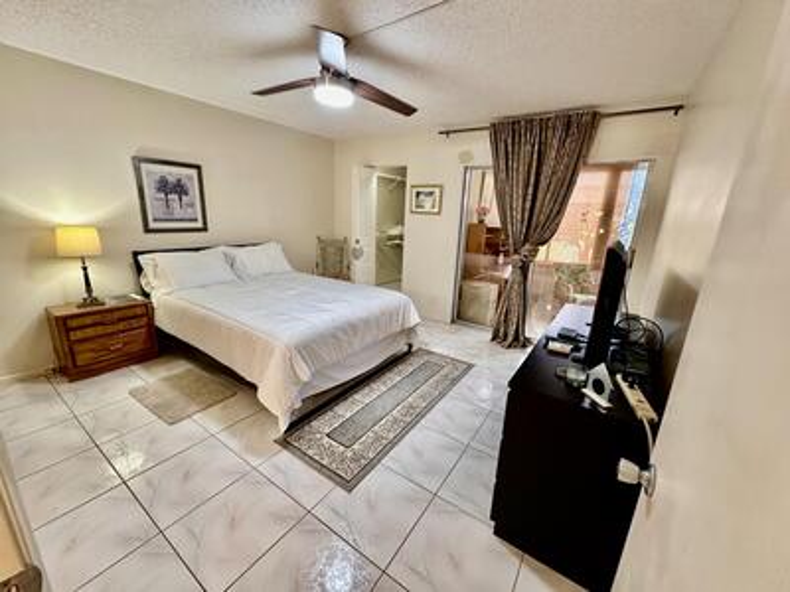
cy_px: 296
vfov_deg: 85.7
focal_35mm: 14
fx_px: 320
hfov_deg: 102.1
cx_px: 395
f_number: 2.2
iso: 200
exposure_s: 1/60
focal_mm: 2.22
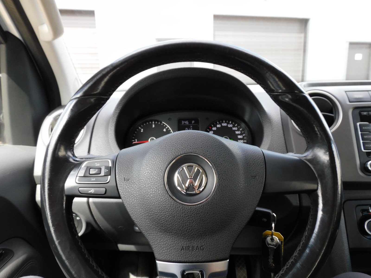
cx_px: 186
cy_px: 139
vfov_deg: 56.8
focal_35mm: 24
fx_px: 257
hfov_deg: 71.6
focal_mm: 4.3
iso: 125
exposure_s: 1/80
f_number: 3.3
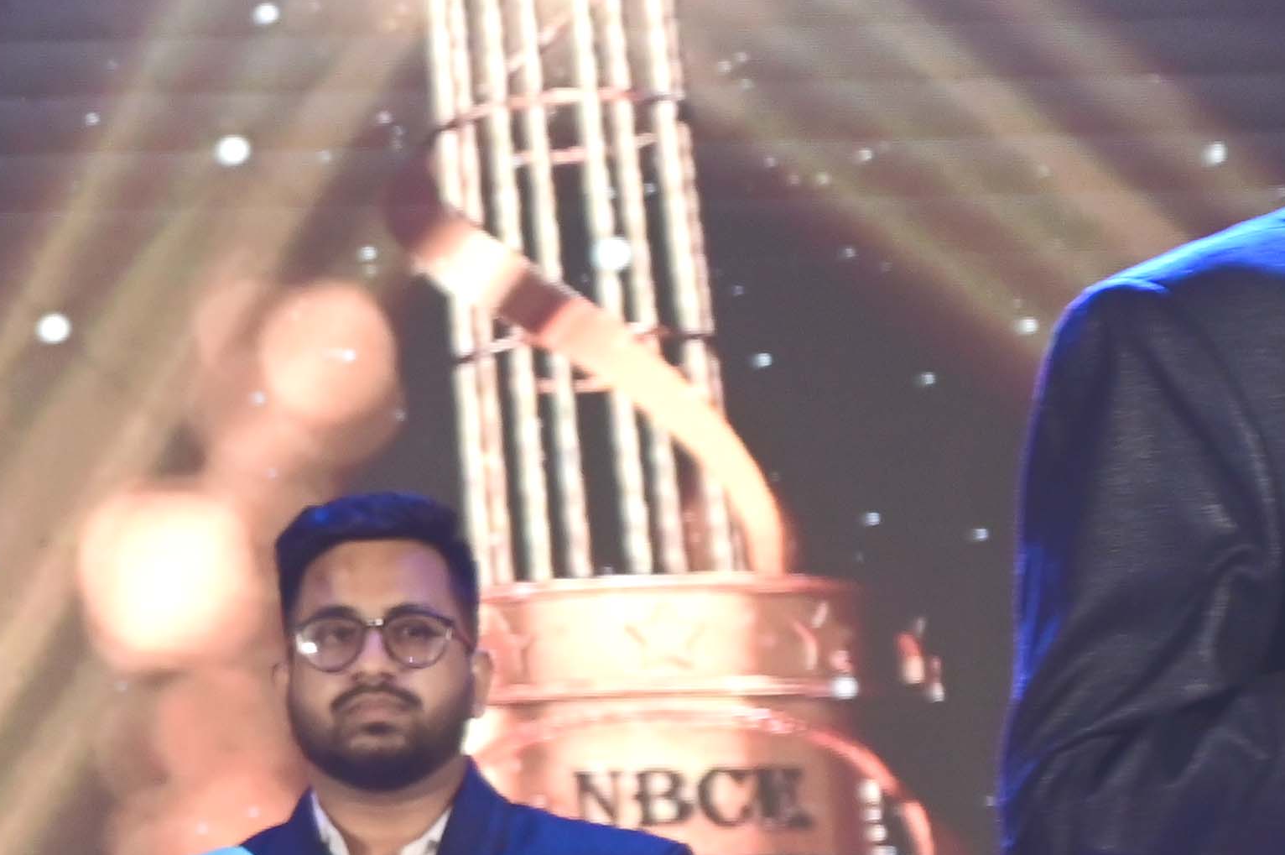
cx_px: -1147
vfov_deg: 6.1
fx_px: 8025
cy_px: 693
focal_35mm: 225
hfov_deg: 8.7
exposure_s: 1/125
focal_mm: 57
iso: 1000
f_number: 4.5
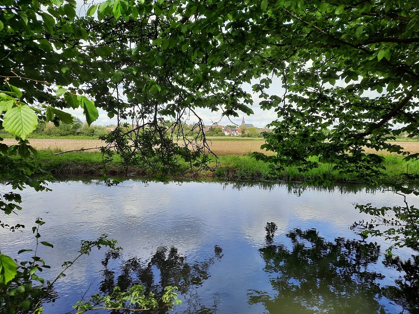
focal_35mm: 25
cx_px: 210
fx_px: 303
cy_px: 157
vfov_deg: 54.9
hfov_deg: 69.4
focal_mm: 4.6
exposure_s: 1/543
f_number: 2
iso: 32
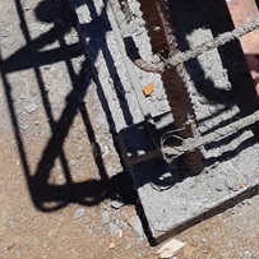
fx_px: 720
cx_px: 306
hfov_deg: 19.3
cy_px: -184
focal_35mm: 85
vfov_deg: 17.3
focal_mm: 3.93
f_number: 1.7
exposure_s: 1/3846
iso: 40
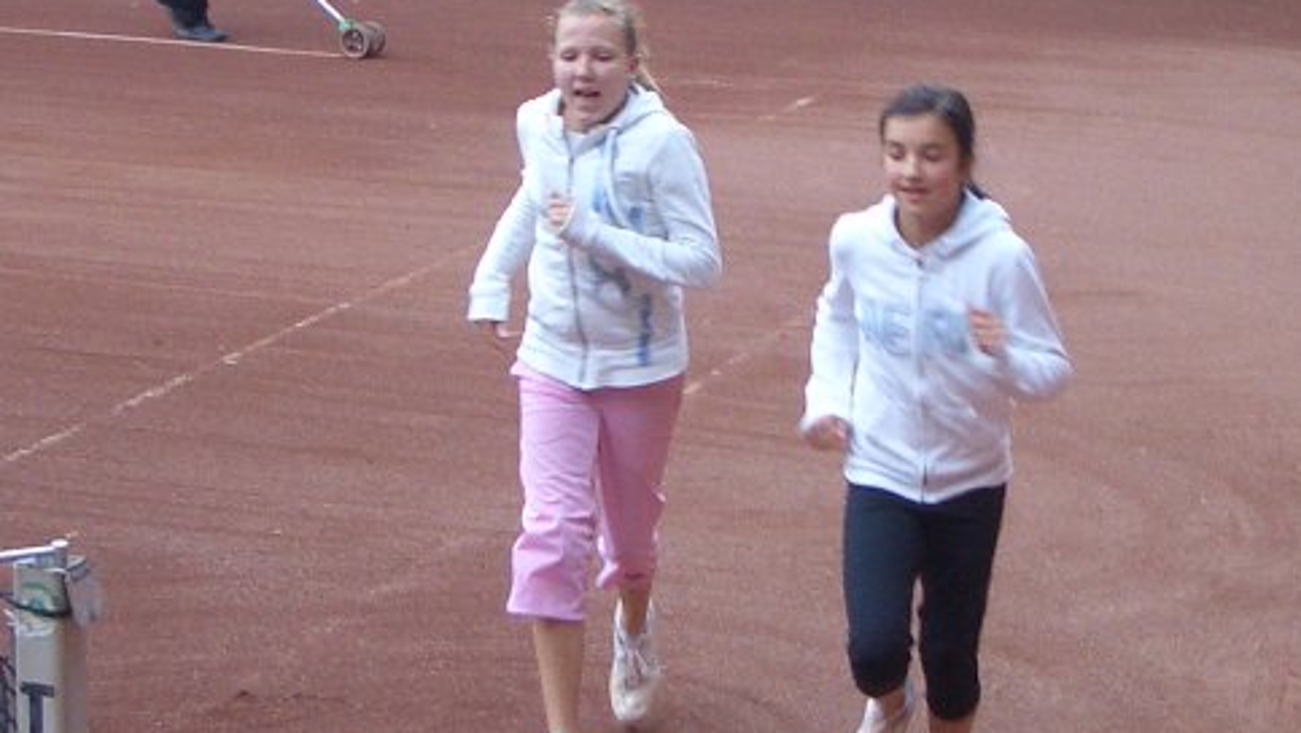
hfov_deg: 21.1
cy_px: 331
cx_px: 690
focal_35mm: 101
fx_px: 3485
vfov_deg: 12.0
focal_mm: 5.8
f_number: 2.6
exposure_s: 1/100
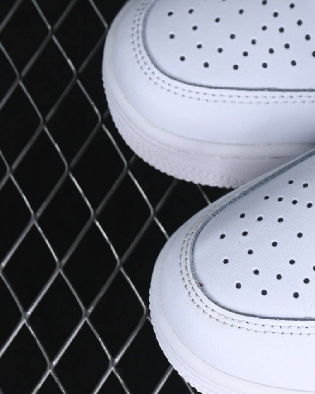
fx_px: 2400
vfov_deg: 9.3
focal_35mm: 206
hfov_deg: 7.3
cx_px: 537
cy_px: 59
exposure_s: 1/80
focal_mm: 50
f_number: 7.1
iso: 160
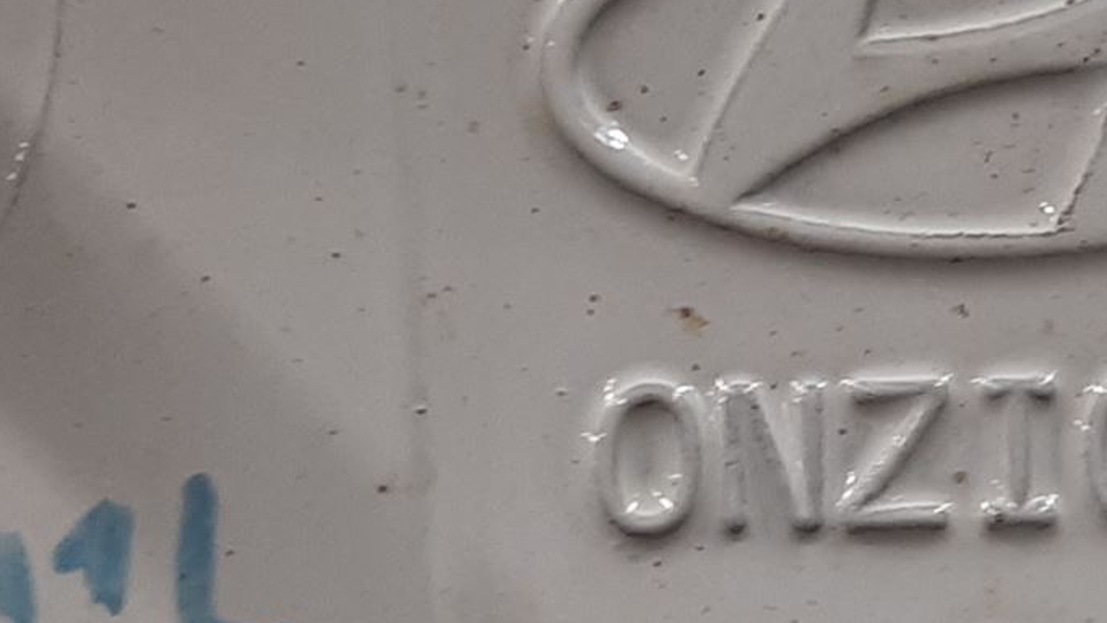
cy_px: 759
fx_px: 2496
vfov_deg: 13.8
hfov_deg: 22.6
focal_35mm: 85
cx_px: 1399
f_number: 1.7
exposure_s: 1/50
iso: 64
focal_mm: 3.93
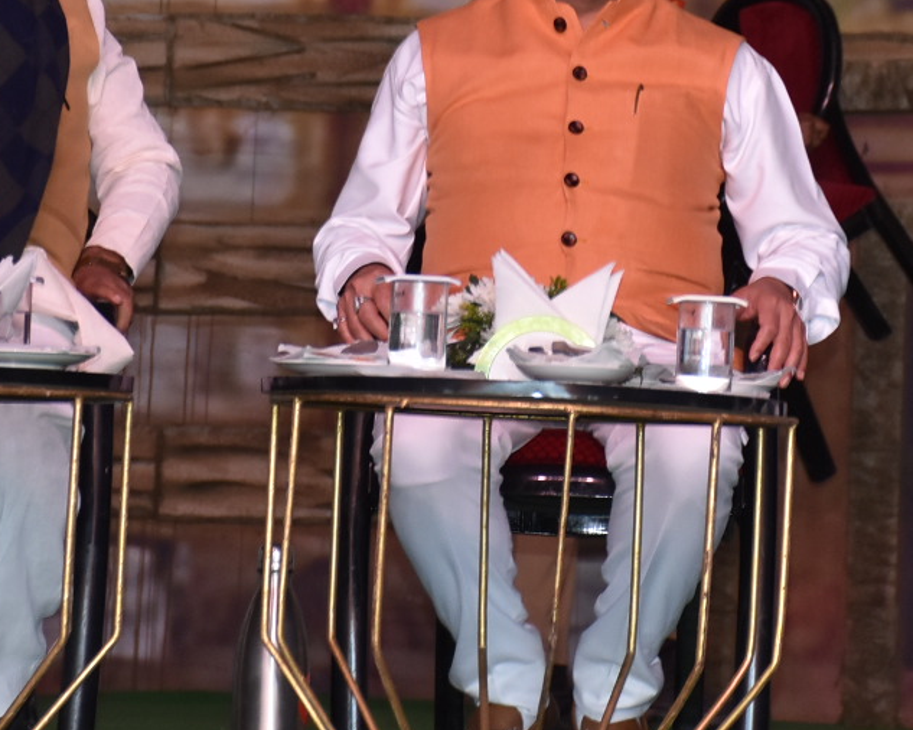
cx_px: 570
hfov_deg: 7.2
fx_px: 7299
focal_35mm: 270
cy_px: 49
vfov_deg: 5.7
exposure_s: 1/200
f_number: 5
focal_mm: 75
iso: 720
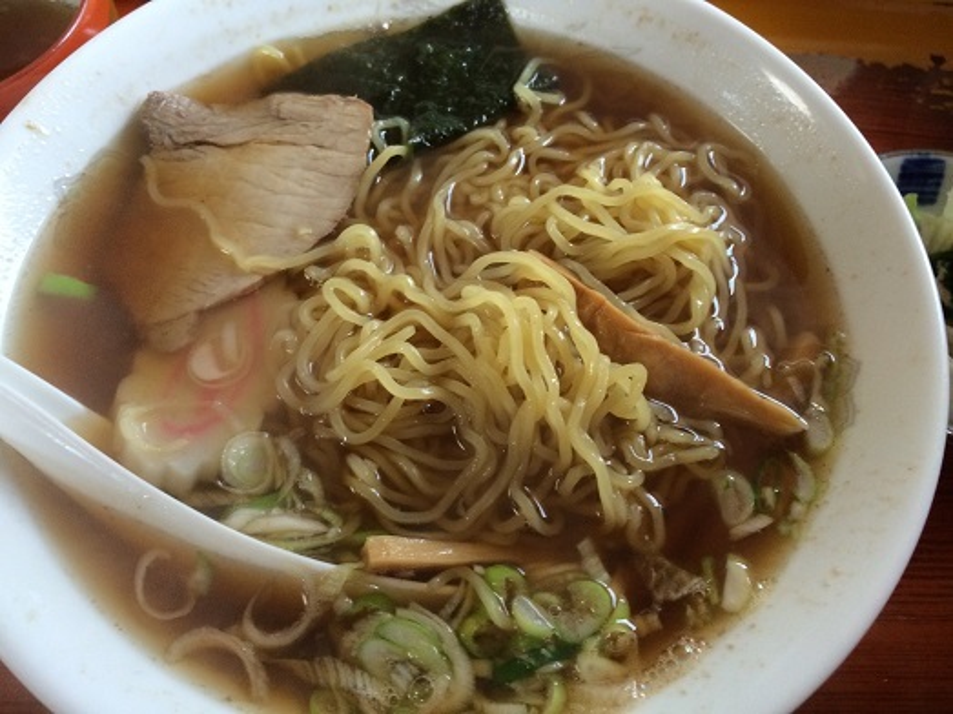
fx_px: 826
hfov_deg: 60.0
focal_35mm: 30
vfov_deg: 46.8
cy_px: 357
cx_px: 476
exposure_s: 1/30
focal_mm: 4.12
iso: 160
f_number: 2.2
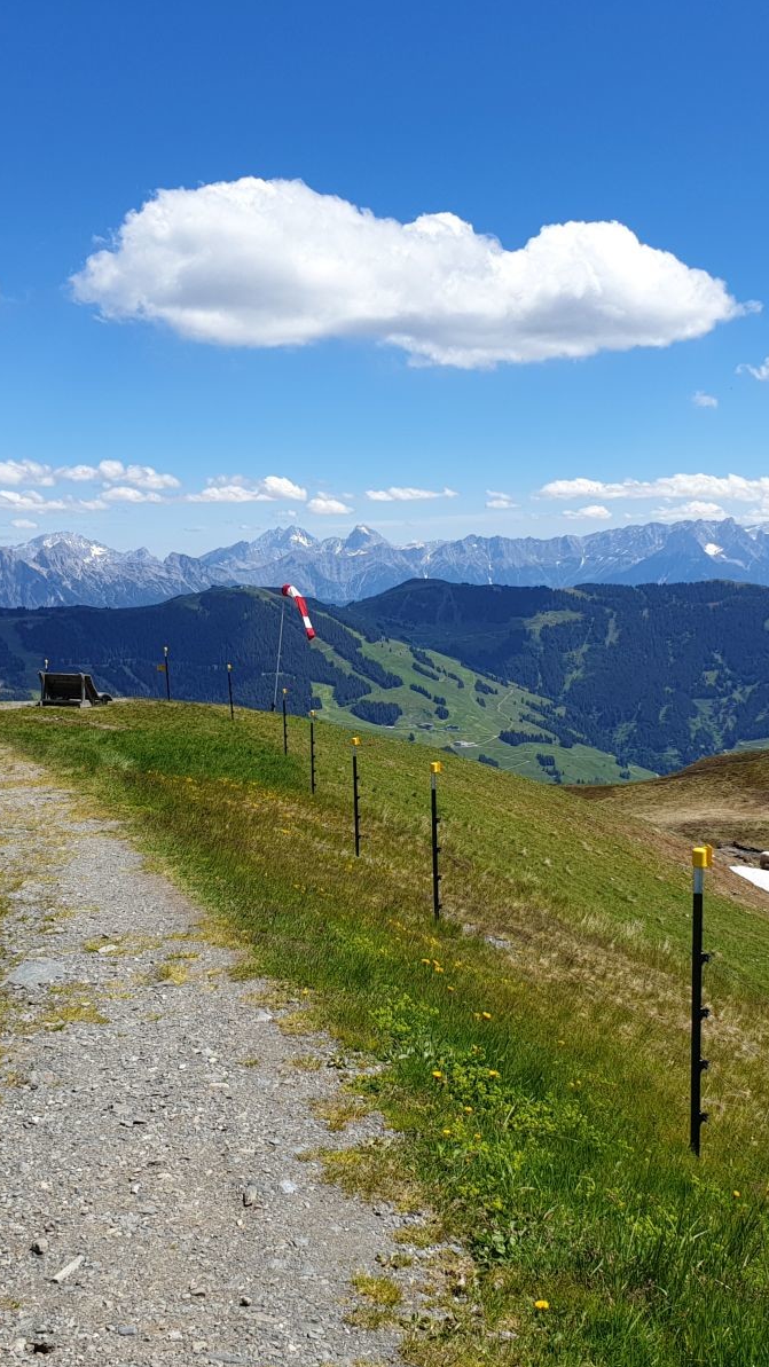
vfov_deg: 52.8
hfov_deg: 31.2
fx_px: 1378
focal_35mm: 38
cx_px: 356
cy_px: 684
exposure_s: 1/1767
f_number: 2.4
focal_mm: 4.3
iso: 50
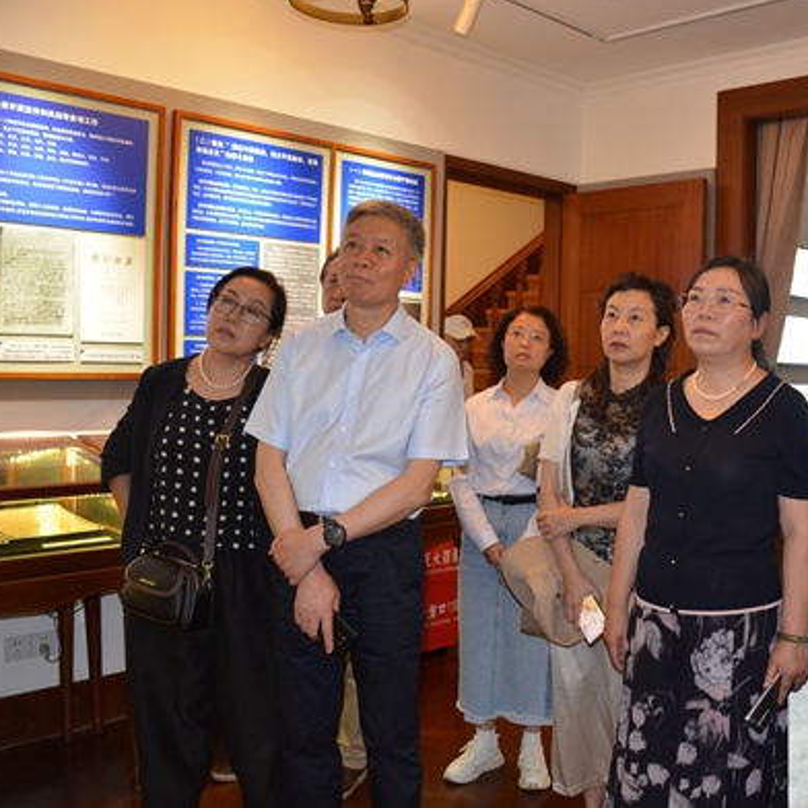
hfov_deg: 46.3
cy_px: 401
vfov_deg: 47.2
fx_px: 924
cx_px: 554
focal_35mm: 35
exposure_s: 1/60
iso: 800
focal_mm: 18
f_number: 3.5
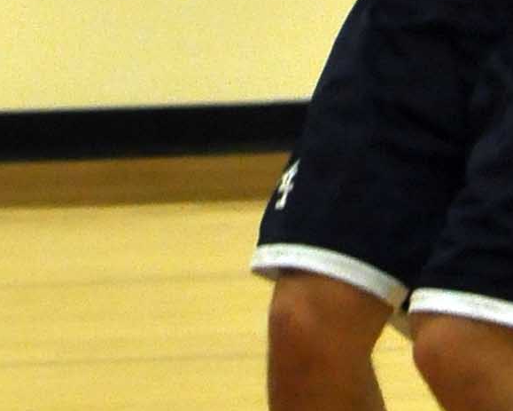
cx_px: -258
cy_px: -1107
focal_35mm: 729
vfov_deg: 2.1
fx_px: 11066
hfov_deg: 2.6
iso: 1250
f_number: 4.5
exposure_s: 1/320
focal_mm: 70
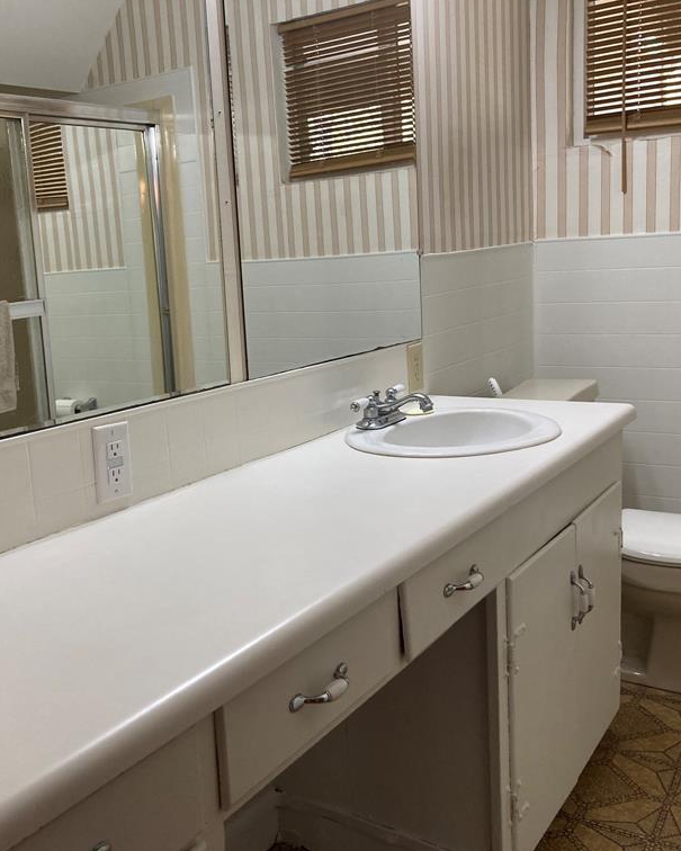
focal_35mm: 37
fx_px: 932
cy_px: 424
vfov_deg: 49.1
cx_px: 268
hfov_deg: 39.9
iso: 100
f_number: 1.8
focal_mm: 3.99
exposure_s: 1/60
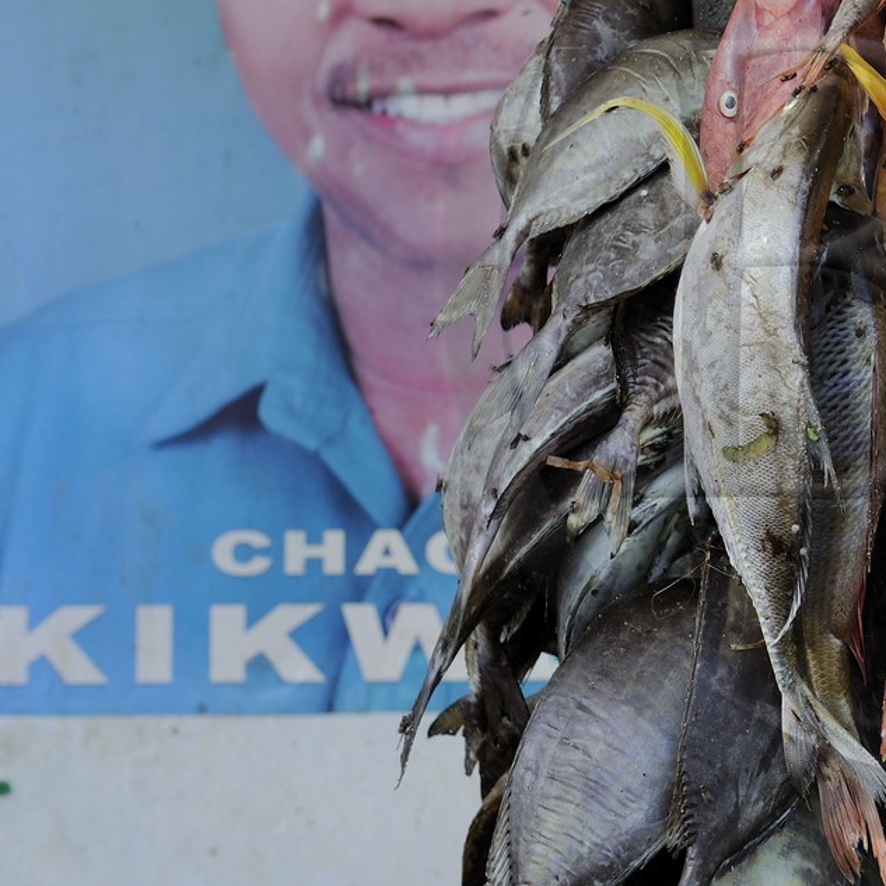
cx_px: 1012
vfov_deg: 14.7
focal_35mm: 118
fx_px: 3417
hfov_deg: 14.4
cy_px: 270
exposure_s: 1/100
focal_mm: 55
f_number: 5.6
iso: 400
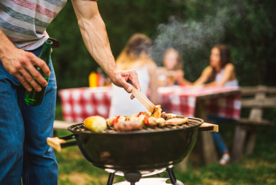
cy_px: 92
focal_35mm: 50
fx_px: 384
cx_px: 138
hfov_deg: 39.6
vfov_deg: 27.0
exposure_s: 1/320
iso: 200
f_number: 1.6
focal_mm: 50
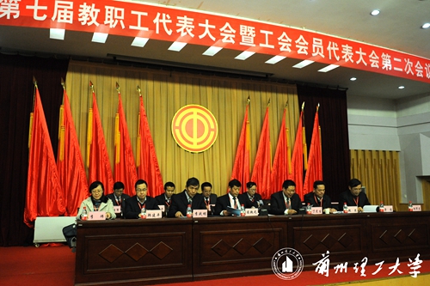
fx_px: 346
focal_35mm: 29
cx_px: 215
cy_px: 143
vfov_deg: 44.9
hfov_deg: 63.7
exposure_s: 1/1000
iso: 3200
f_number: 3.2
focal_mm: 29
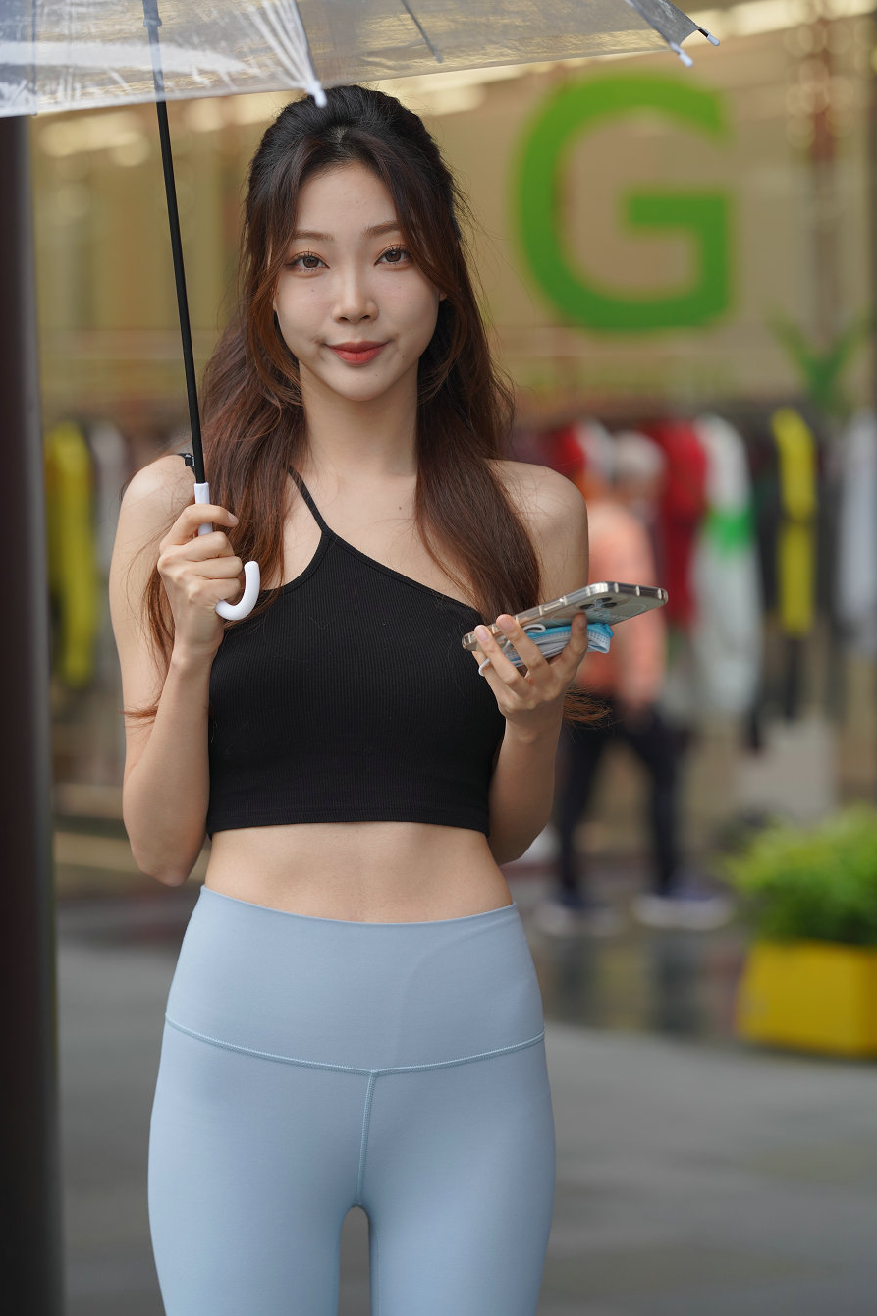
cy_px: 654
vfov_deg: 15.1
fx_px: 4971
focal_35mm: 136
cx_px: 441
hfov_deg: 10.1
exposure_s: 1/320
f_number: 4
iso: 400
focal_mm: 135
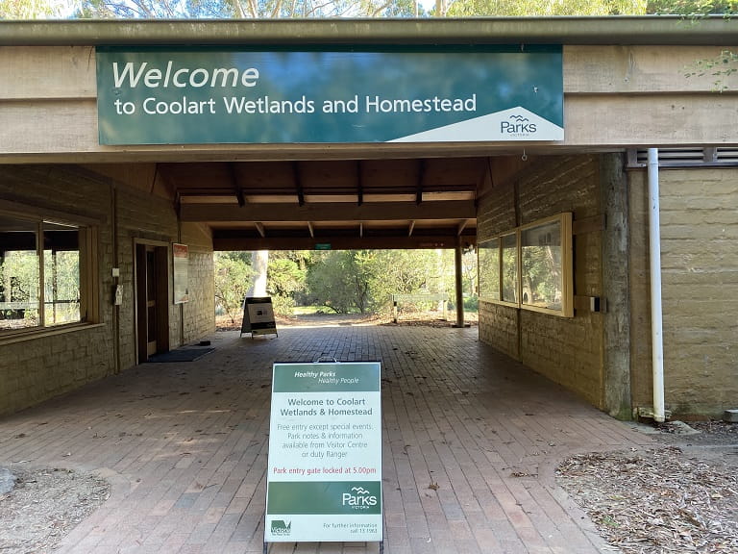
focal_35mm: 26
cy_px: 277
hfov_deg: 67.3
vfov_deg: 53.1
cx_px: 369
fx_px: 554
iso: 64
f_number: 1.8
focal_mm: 4.25
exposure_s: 1/121
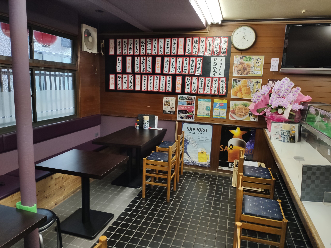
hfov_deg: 67.3
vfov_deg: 53.1
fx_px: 249
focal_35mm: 26
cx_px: 166
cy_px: 124
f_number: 1.75
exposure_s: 1/50
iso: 162
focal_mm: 4.75
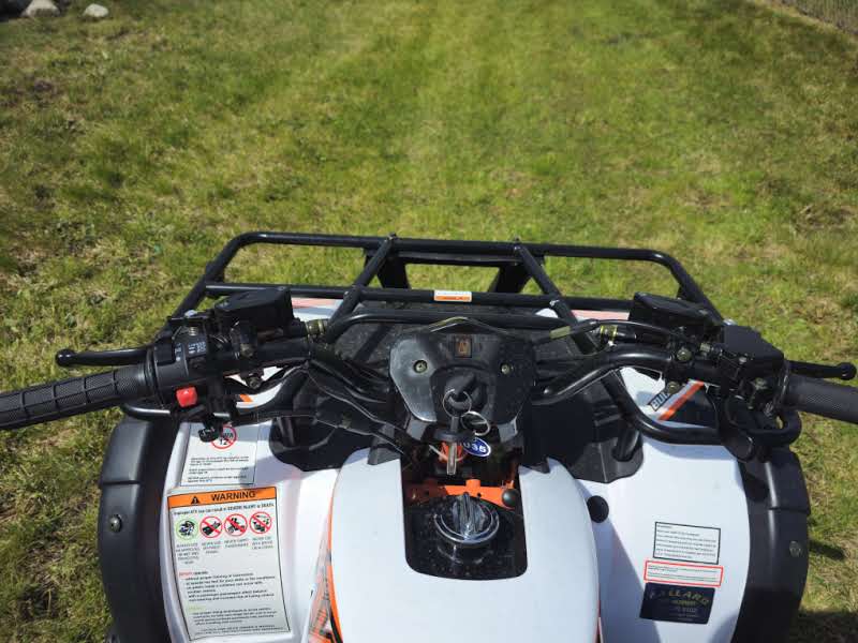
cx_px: 429
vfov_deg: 58.9
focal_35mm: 23
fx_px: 570
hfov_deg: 73.9
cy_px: 322
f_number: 1.7
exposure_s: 1/1170
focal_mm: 6.3
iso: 10
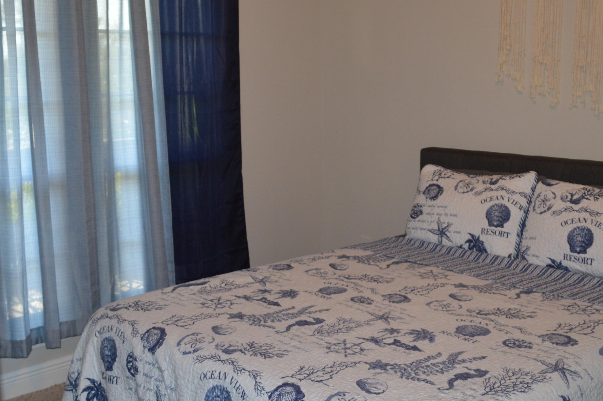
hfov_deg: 44.5
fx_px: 736
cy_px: 177
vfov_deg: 30.4
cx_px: 271
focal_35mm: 44
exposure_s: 1/60
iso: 560
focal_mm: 18
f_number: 3.5
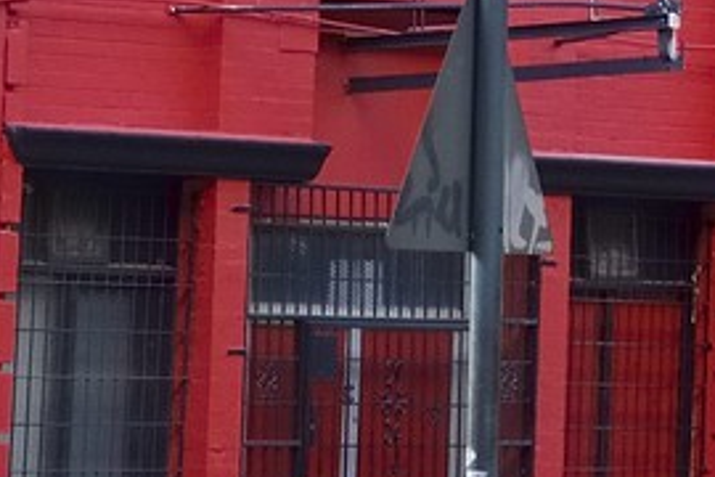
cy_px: -278
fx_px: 5640
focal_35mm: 284
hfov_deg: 6.6
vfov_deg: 4.8
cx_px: 2111
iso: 1250
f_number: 7.1
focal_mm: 48
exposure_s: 1/60
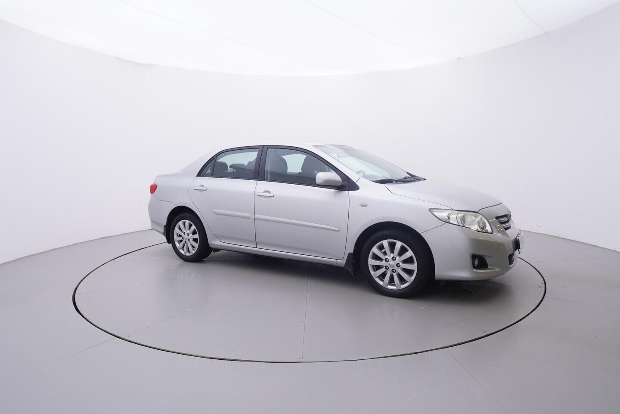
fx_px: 388
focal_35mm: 22
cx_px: 310
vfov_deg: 56.2
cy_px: 207
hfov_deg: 77.3
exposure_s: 1/80
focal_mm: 15
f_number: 5
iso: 200
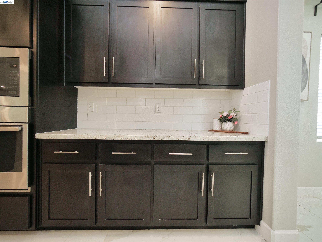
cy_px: 121
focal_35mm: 14
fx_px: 130
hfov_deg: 102.1
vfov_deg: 85.7
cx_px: 161
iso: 800
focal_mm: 7
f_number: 2.8
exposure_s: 1/160
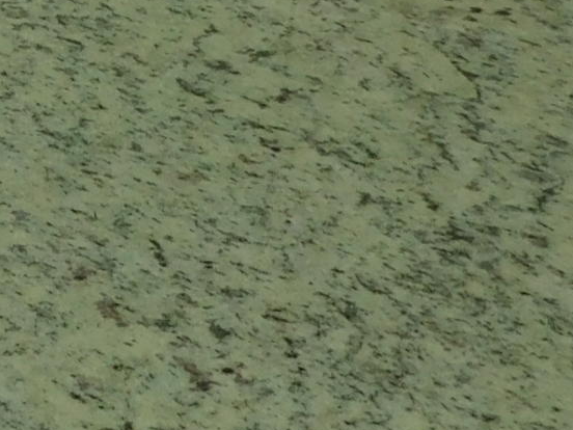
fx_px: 2069
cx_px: -304
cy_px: -241
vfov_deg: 11.3
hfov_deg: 14.6
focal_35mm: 125
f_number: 3
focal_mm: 4
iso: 125
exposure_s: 1/100
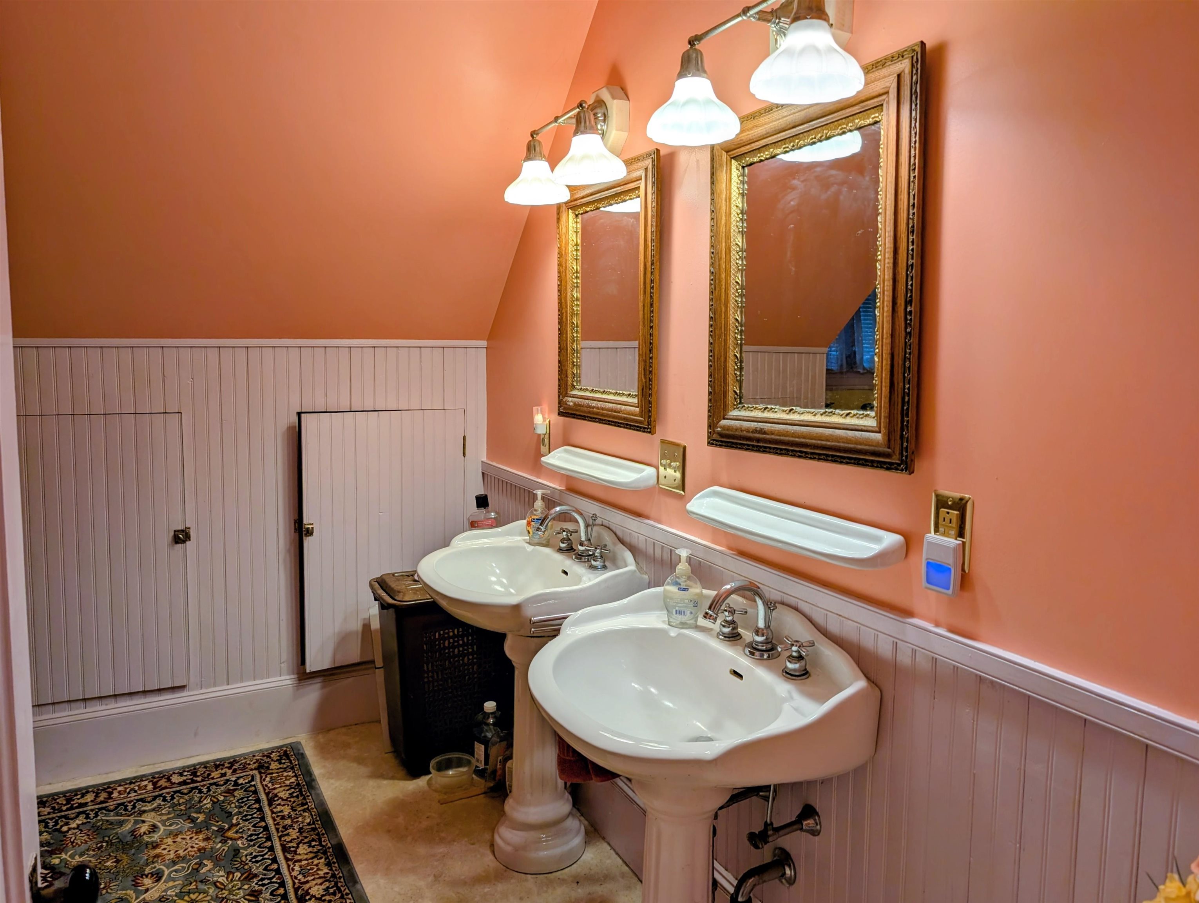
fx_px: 832
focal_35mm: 24
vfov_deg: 56.9
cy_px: 452
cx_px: 600
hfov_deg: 71.5
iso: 30
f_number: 1.68
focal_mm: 6.9
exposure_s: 1/60
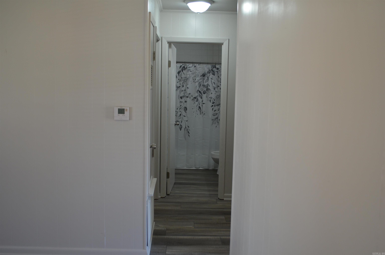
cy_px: 128
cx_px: 192
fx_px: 416
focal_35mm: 39
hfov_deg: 49.6
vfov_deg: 34.1
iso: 400
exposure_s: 1/80
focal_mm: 26
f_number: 4.2
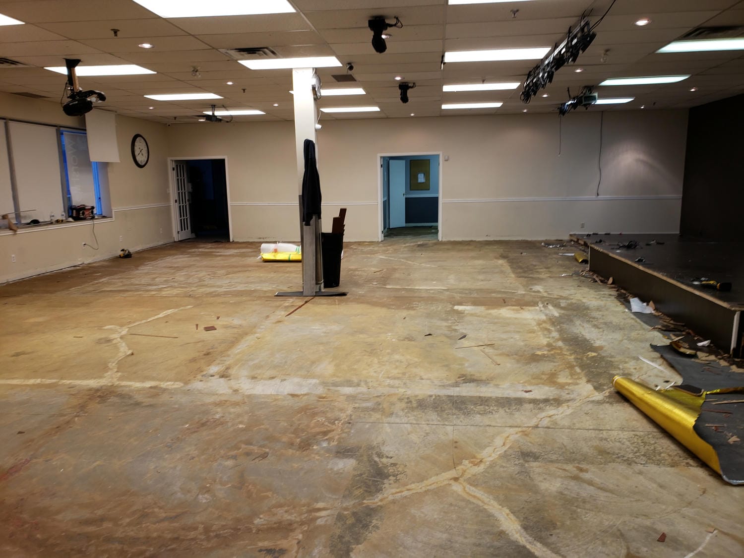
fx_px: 559
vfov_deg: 53.1
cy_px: 279
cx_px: 372
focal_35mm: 26
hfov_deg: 67.3
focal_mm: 4.3
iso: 64
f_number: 2.4
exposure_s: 1/20
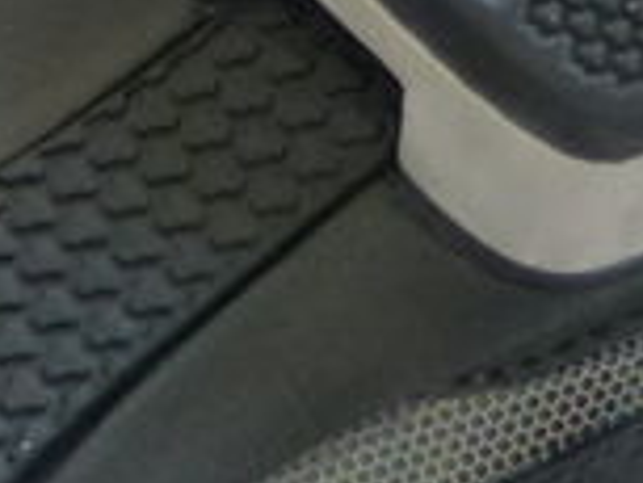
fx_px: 3030
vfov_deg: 9.1
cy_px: 357
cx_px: -408
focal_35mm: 163
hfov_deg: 11.5
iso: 400
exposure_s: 1/60
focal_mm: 4.3
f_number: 3.3
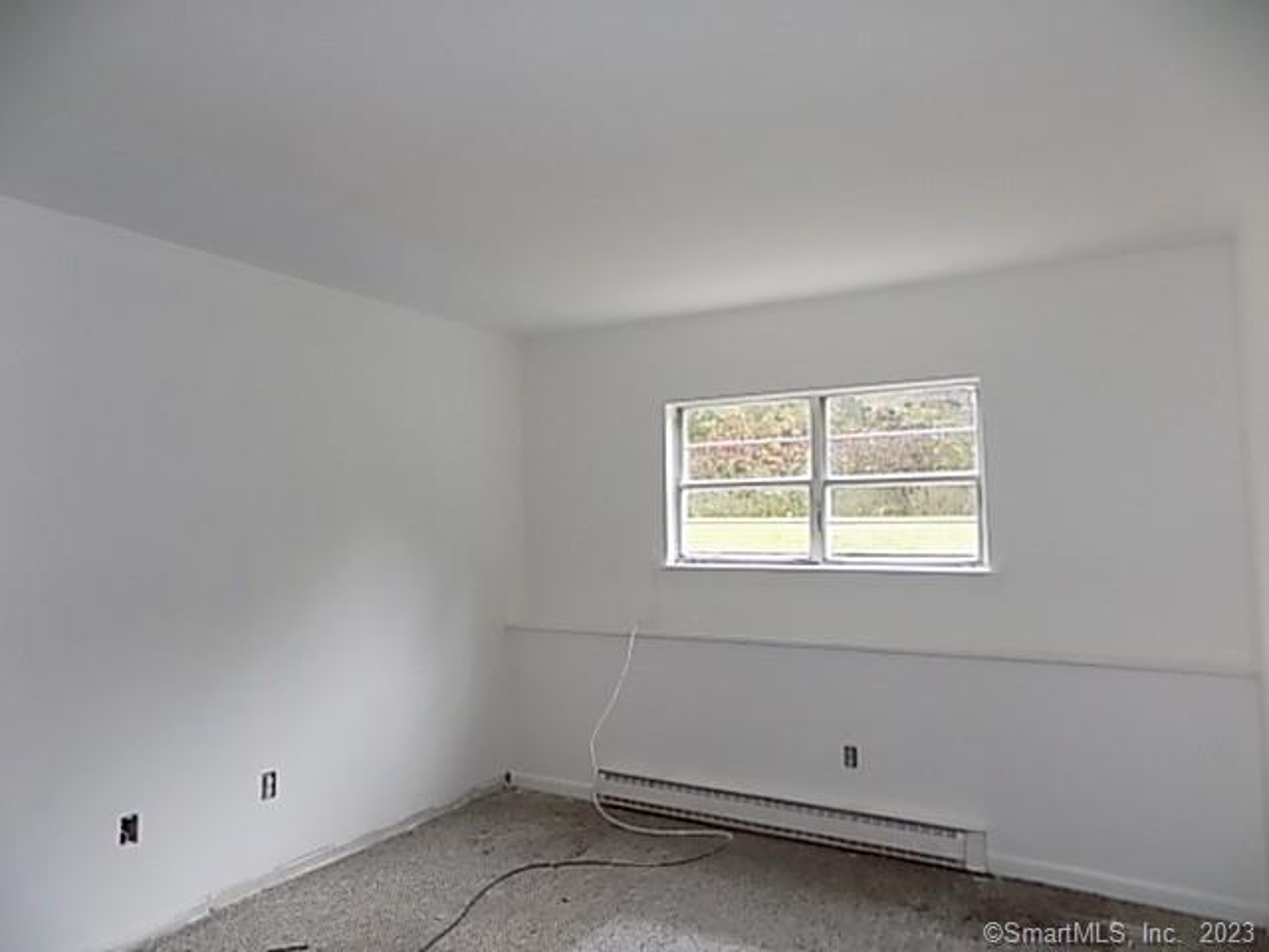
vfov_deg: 58.9
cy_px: 476
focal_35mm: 23
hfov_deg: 73.9
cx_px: 634
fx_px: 843
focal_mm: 4
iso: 220
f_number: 3.1
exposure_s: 1/30
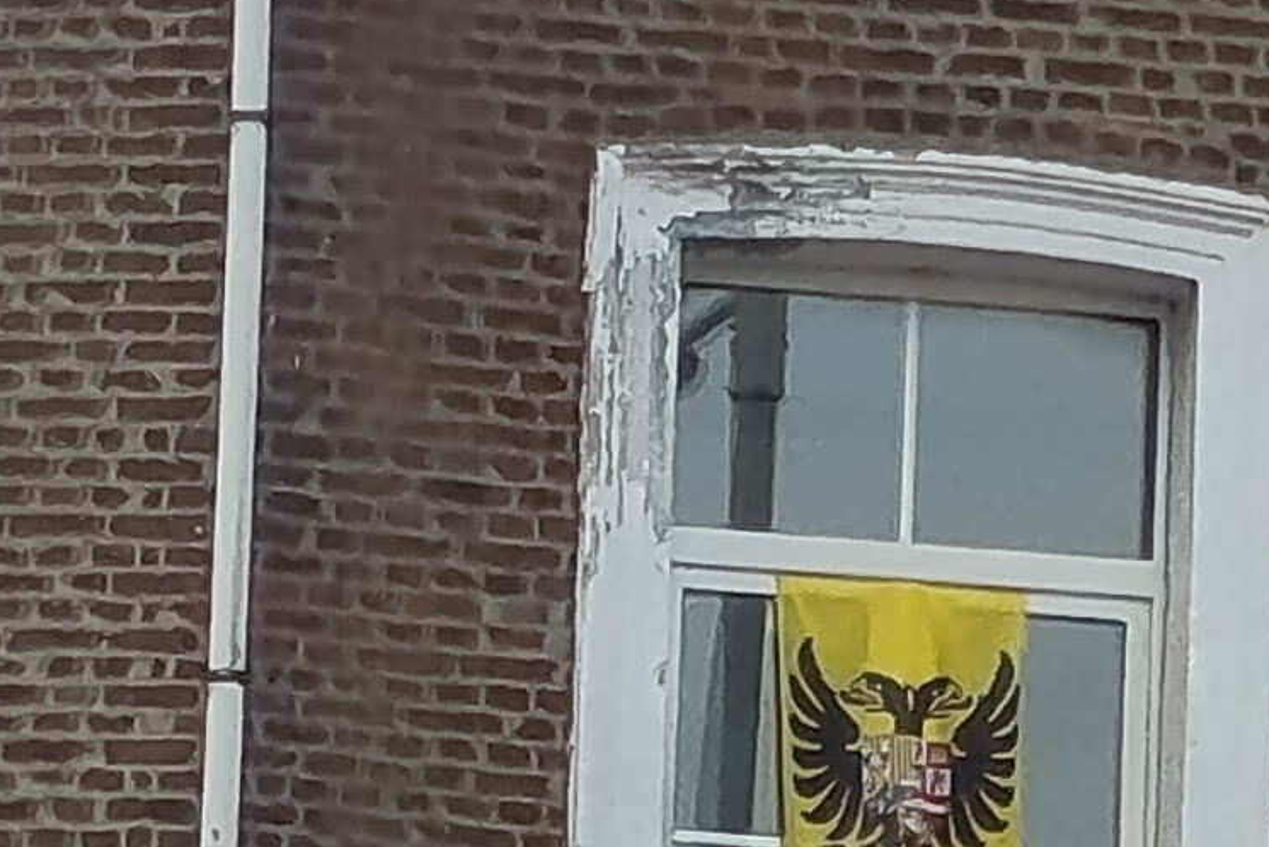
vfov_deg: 3.1
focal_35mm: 441
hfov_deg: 4.7
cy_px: 2190
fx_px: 15547
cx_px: 908
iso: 50
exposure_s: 1/137
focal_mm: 5.27
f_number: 1.7
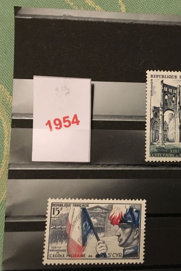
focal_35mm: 43
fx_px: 324
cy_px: 139
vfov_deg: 45.4
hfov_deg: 29.1
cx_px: 183
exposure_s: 1/17
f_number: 2.2
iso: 400
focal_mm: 4.15
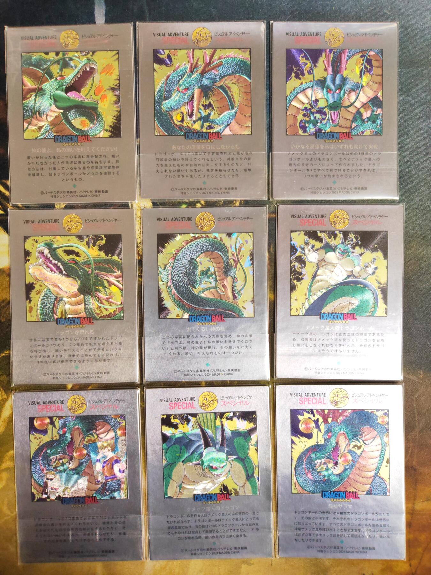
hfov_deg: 51.4
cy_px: 288
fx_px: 448
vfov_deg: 65.3
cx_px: 216
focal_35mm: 27
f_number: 1.8
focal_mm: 5.53
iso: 250
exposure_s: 1/100
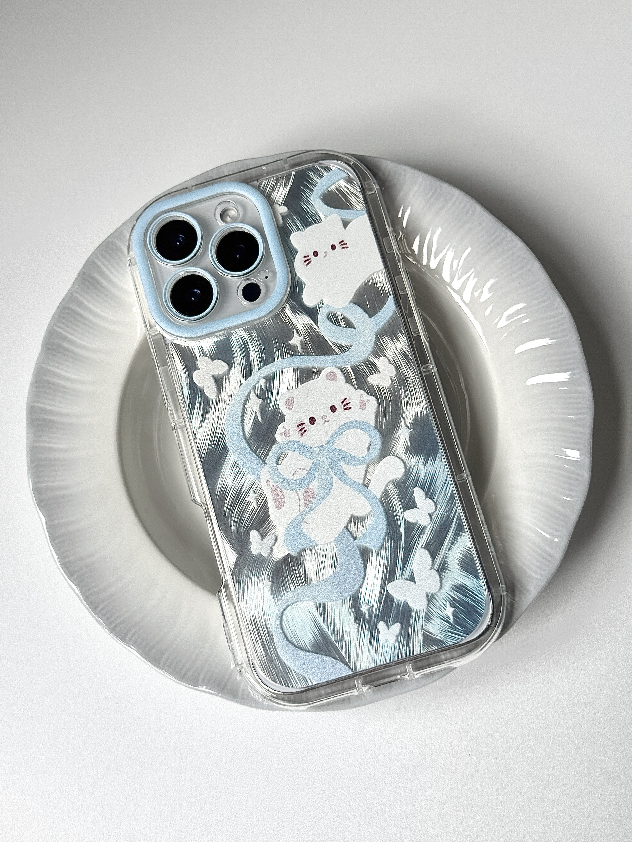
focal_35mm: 48
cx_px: 316
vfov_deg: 39.7
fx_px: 1168
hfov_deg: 30.3
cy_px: 421
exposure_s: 1/242
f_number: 1.78
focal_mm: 6.76
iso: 80
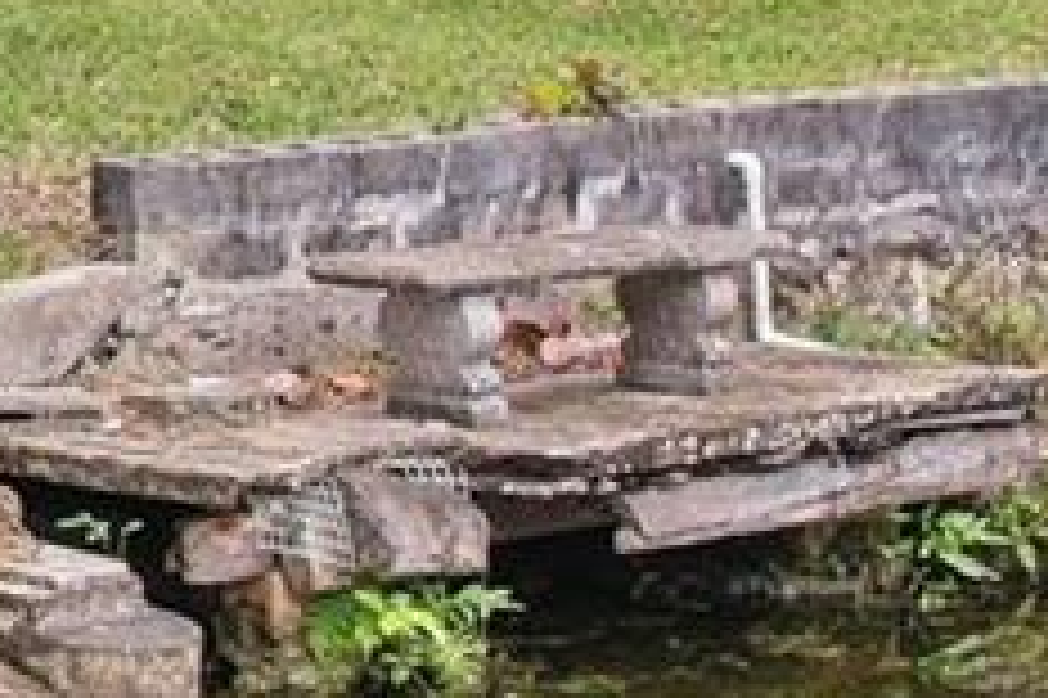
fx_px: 4393
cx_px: -958
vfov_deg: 8.8
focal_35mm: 151
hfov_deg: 12.2
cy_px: -468
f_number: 2.8
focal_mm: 8.4
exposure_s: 1/180
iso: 100
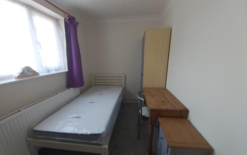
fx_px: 88
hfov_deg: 109.4
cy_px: 84
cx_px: 122
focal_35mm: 13
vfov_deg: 82.7
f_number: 2.2
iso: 100
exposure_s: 1/50
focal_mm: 1.42
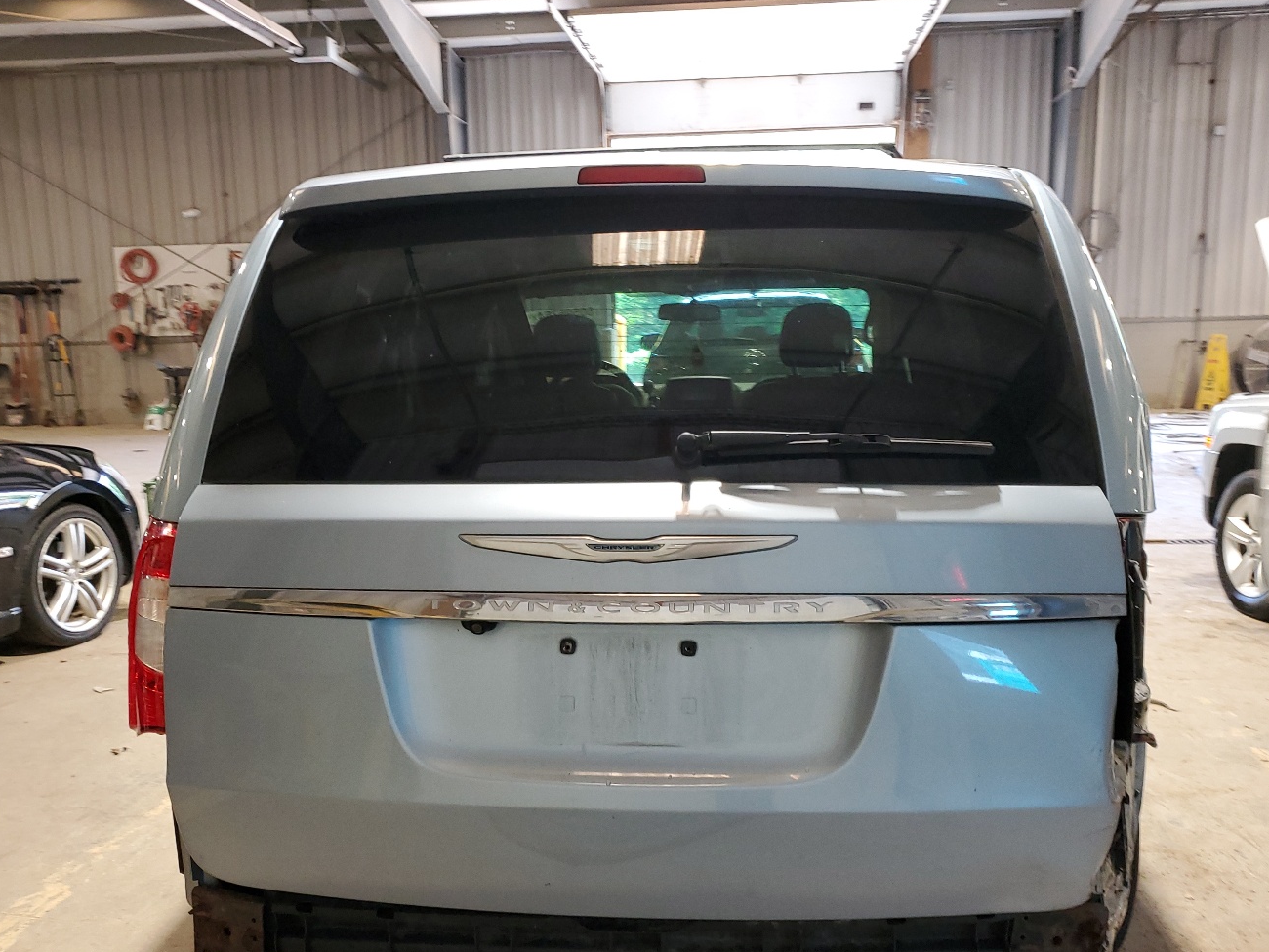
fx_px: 1173
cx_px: 612
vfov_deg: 44.0
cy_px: 550
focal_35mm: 32
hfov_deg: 56.8
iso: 134
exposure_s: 1/50
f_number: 1.5
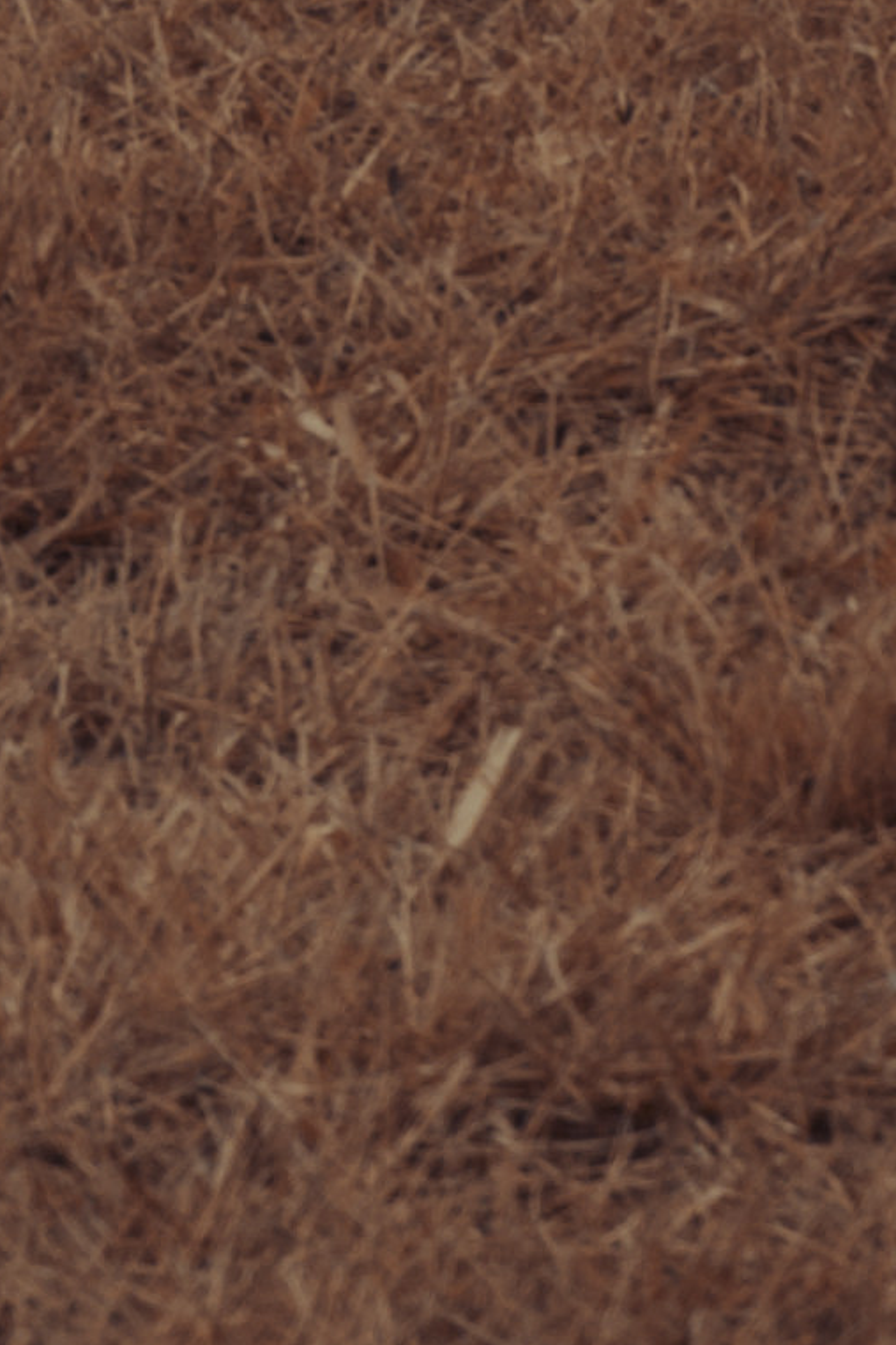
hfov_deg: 1.9
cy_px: -3259
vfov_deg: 2.8
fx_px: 26517
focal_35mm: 710
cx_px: 599
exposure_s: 1/800
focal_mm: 90
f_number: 11
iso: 500
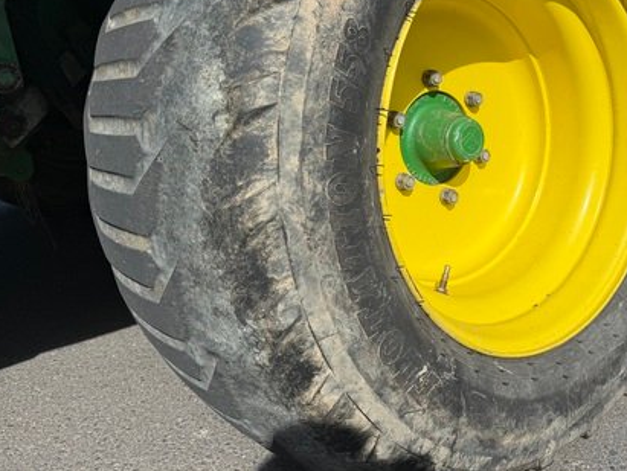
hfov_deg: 51.5
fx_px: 635
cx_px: 426
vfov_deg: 40.2
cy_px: 149
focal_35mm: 35
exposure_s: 1/6173
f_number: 1.78
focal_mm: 6.76
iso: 80
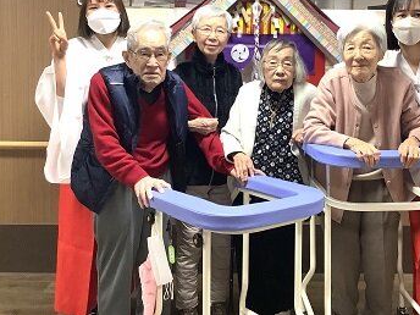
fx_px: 546
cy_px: 89
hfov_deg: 41.7
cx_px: 266
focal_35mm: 45
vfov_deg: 31.7
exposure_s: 1/60
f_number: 2.4
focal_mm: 3.3
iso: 160
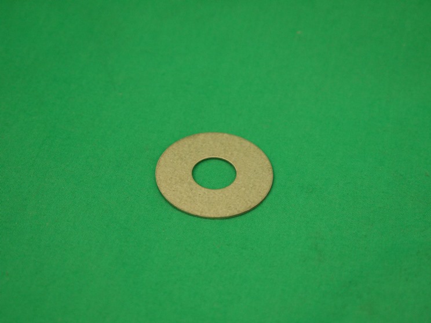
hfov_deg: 31.2
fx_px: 772
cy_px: 162
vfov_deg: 23.7
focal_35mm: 62
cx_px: 216
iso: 800
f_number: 5
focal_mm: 31
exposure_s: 1/100
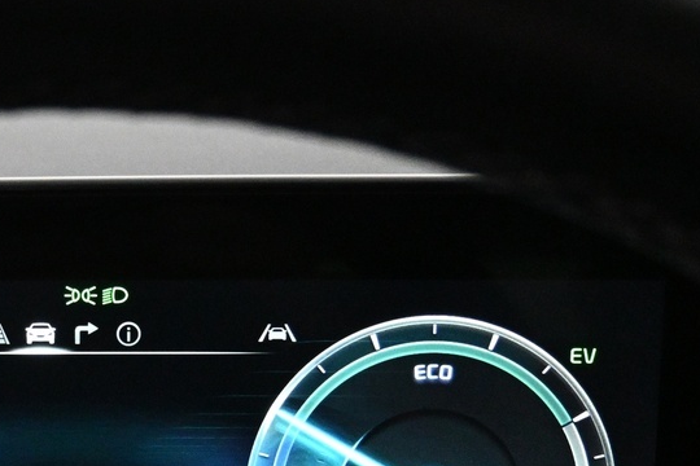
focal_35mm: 72
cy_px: 391
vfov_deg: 18.7
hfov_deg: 26.8
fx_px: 1400
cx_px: 35
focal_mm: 16
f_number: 3.5
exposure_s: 1/125
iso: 4000
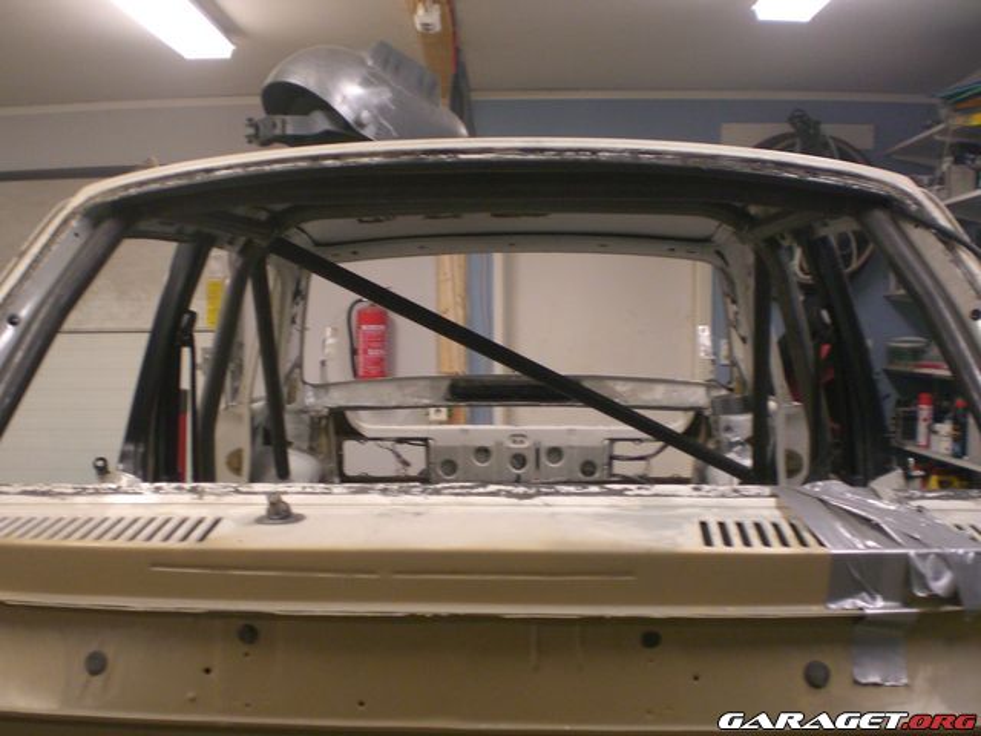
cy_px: 368
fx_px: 1077
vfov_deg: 37.7
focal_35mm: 38
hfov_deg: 49.0
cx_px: 490
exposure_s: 1/40
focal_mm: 6.3
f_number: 3.1
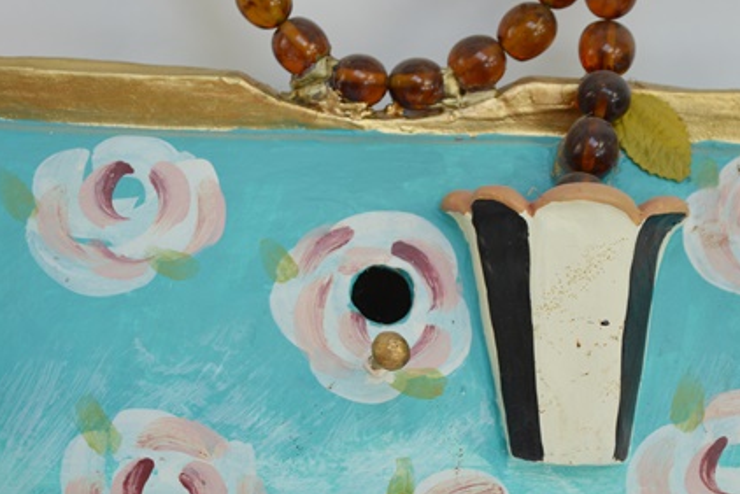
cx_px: 375
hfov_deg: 20.8
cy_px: 333
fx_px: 2016
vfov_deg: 14.0
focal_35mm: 98
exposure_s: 1/160
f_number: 6.3
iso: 200
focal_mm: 46
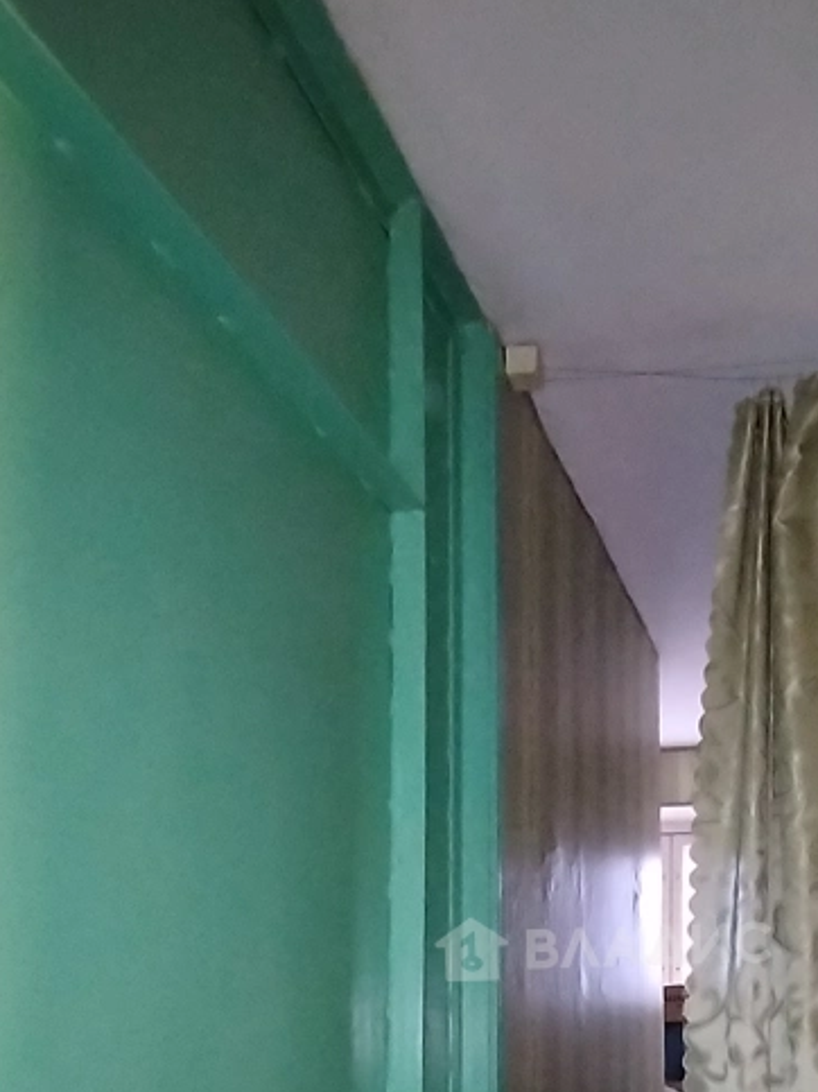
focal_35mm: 38
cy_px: 945
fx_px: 1198
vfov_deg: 45.2
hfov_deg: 36.9
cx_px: 606
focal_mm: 1.42
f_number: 2.2
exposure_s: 1/16.7
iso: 1194
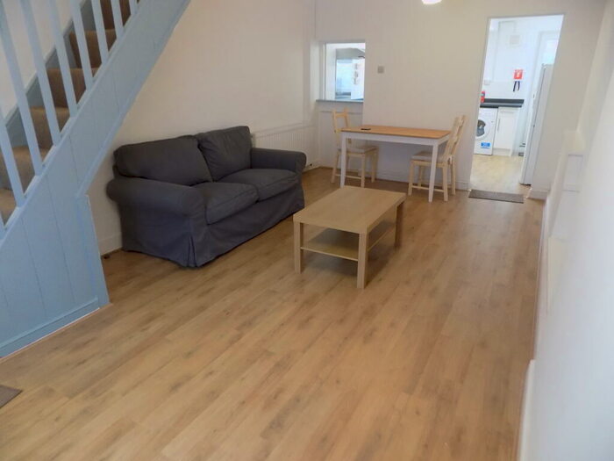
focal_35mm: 23
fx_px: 408
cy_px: 230
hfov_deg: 73.9
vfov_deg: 58.9
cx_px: 307
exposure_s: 1/30
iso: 320
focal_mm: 4
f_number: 3.1
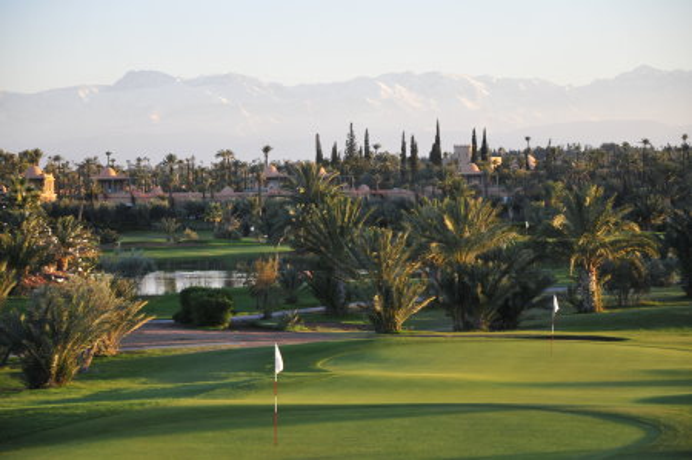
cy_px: 230
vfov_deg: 10.7
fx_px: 2448
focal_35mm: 128
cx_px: 346
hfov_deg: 16.1
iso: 200
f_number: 5.6
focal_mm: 85
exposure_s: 1/125
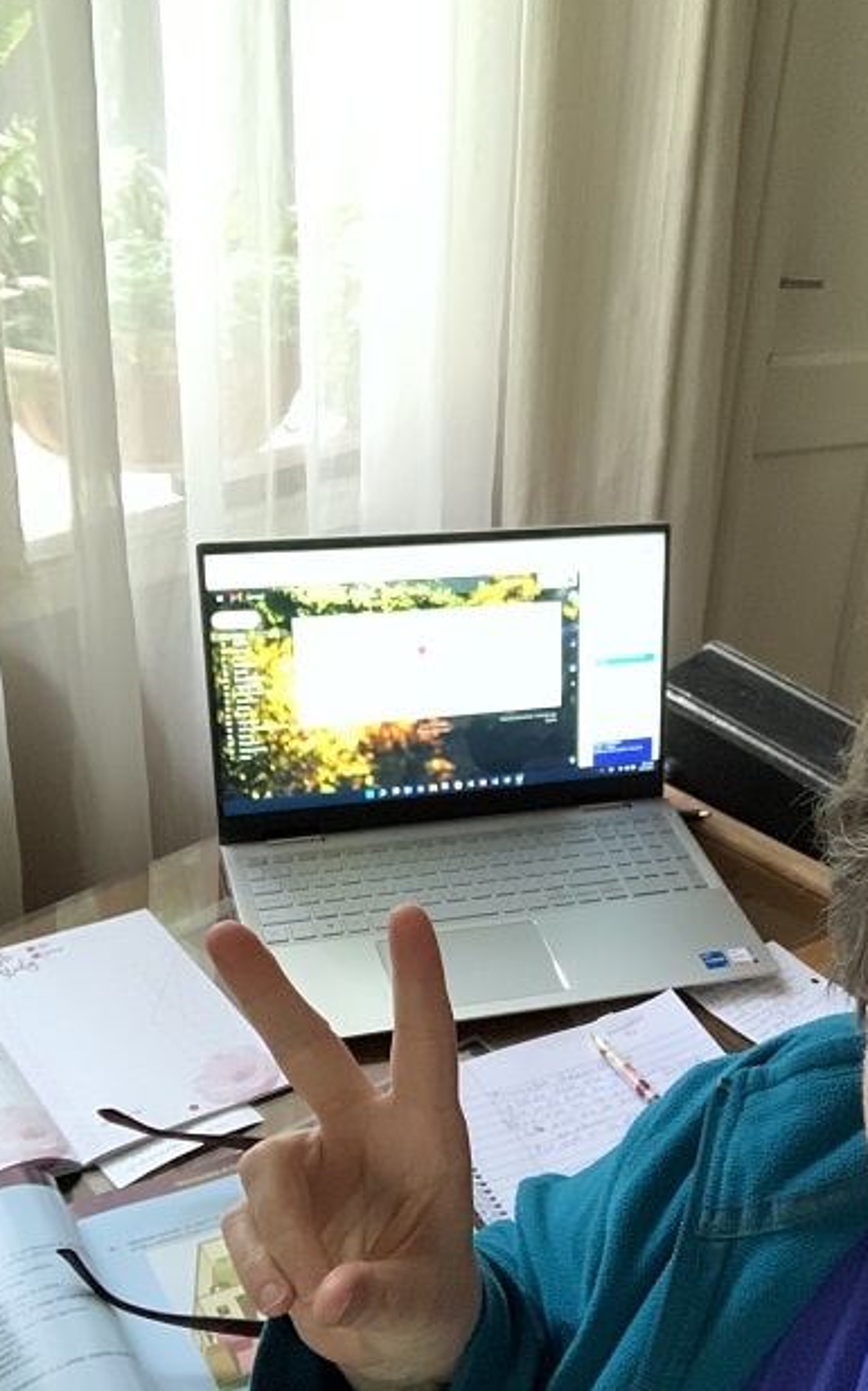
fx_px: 1667
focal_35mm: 44
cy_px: 816
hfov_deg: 28.7
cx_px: 661
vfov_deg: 45.1
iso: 640
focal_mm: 2.87
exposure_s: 1/29
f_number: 2.2
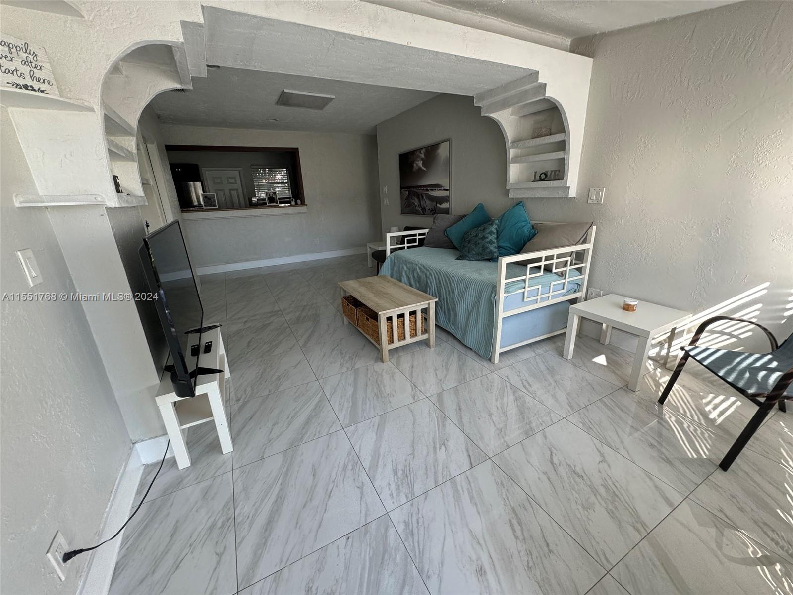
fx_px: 321
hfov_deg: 102.1
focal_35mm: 14
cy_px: 298
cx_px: 396
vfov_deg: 85.7
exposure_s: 1/99
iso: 125
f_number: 2.2
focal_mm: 2.22
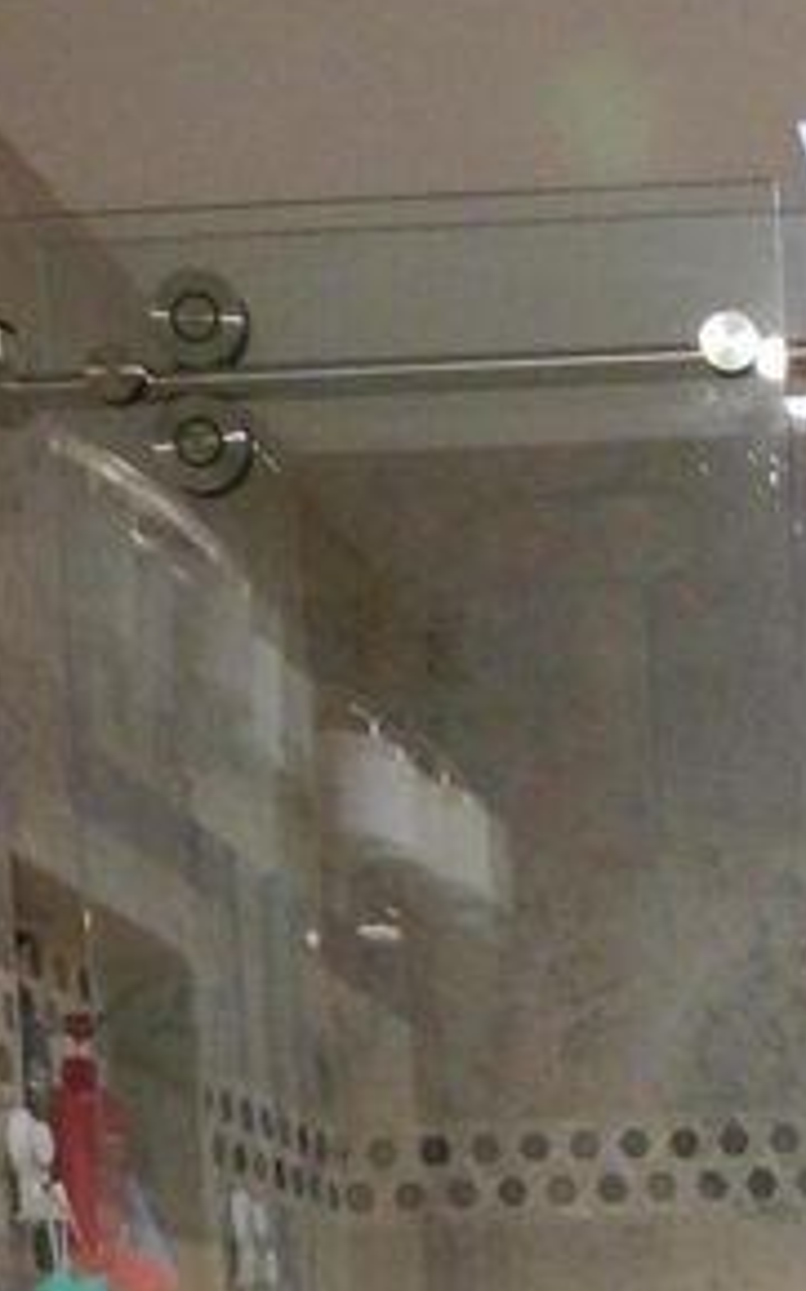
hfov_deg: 13.9
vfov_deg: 20.9
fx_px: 3026
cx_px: 1318
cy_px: 1865
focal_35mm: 86
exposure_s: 1/30
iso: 450
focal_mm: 4
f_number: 3
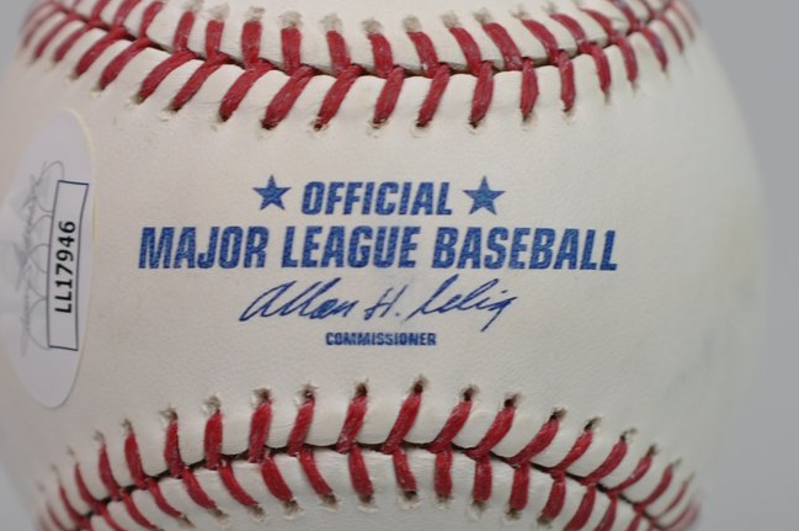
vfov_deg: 8.6
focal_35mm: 158
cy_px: 444
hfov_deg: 13.0
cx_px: 374
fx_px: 3502
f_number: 4
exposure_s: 1/60
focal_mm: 40
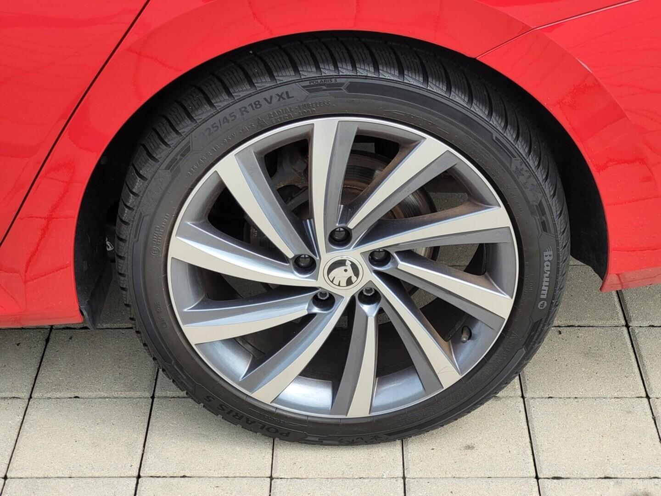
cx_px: 330
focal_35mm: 76
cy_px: 248
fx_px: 1451
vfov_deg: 19.4
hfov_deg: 25.7
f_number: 2.4
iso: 25
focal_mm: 7.12
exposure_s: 1/374
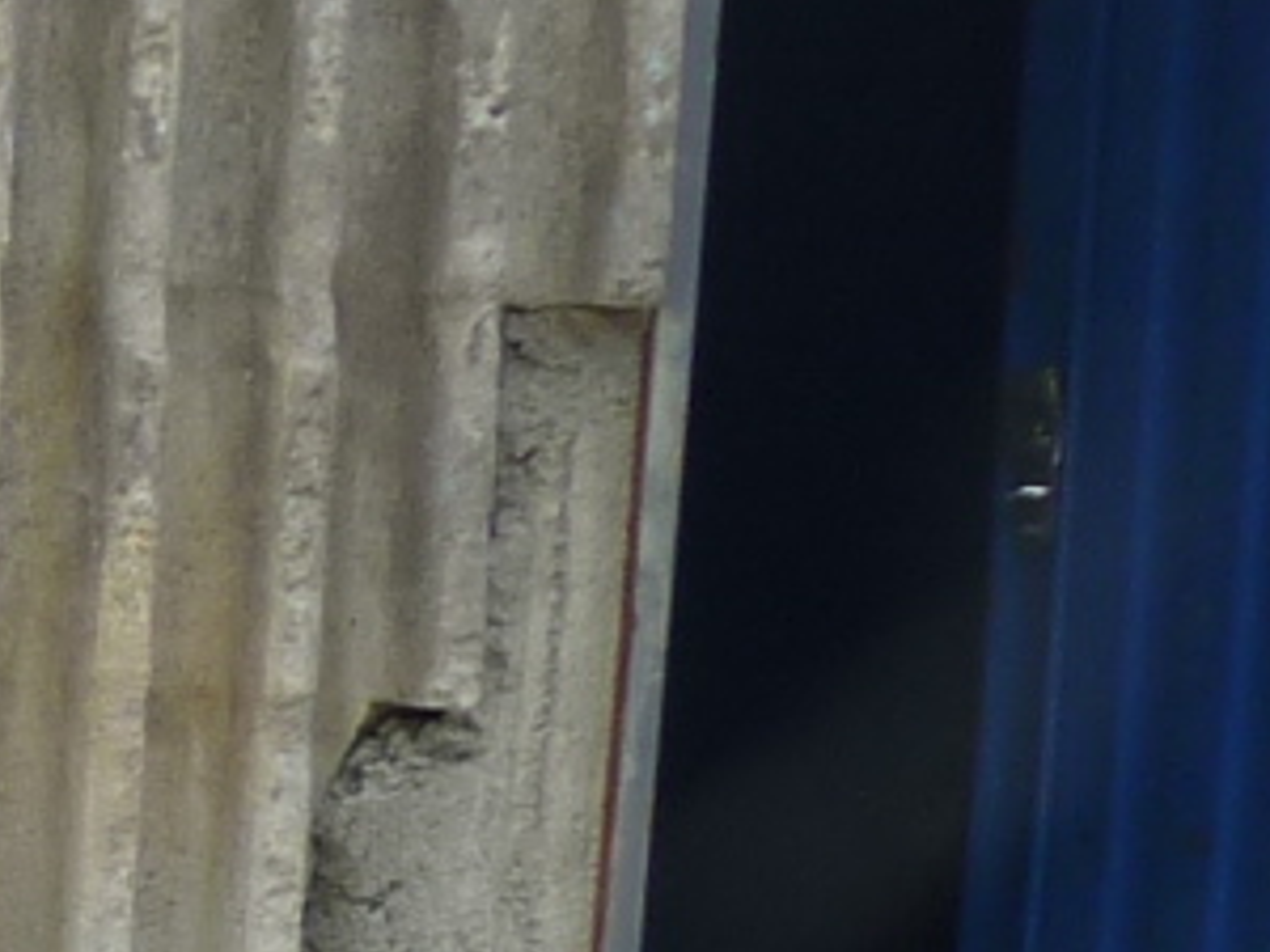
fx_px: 8255
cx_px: -2290
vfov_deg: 6.5
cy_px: 1502
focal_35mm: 225
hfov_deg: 7.8
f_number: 2.8
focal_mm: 5.5
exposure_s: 1/320
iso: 80
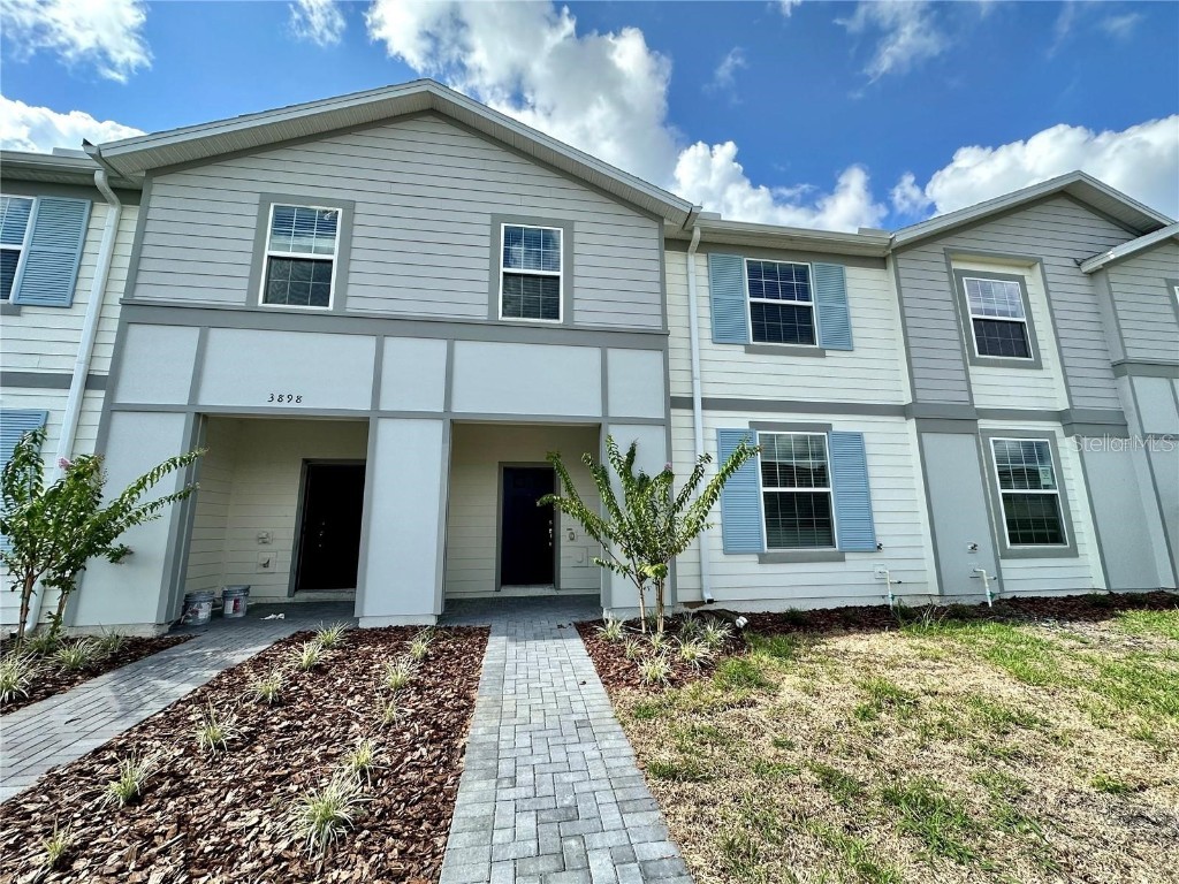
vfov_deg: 85.7
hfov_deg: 102.1
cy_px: 442
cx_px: 590
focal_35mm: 14
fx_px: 477
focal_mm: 2.22
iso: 40
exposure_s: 1/1221
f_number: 2.2
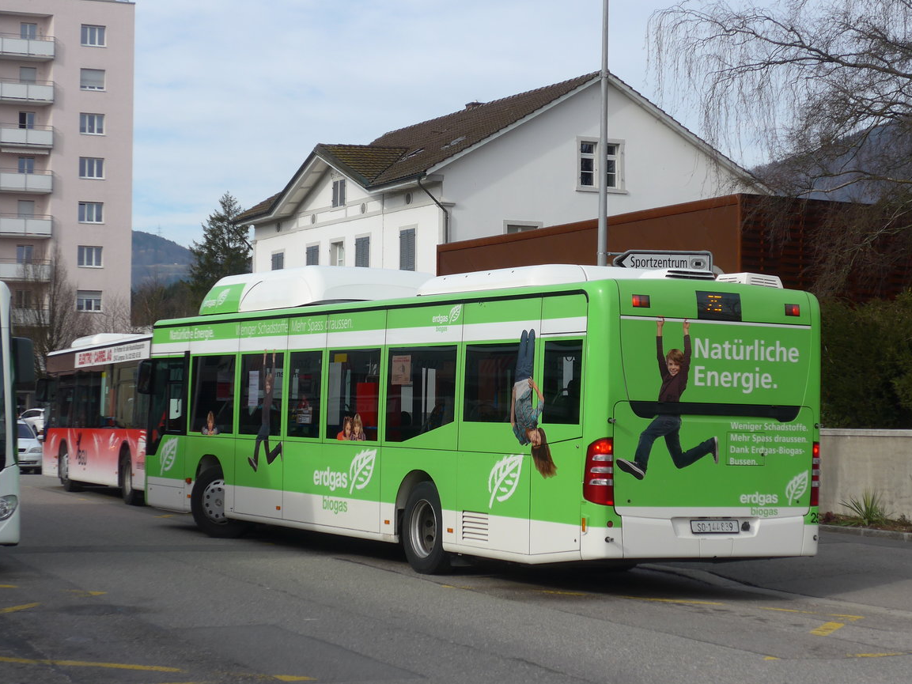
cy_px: 342
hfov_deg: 25.3
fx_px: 2029
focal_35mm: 77
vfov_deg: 19.1
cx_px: 471
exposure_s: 1/640
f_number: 4.2
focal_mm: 15
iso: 80
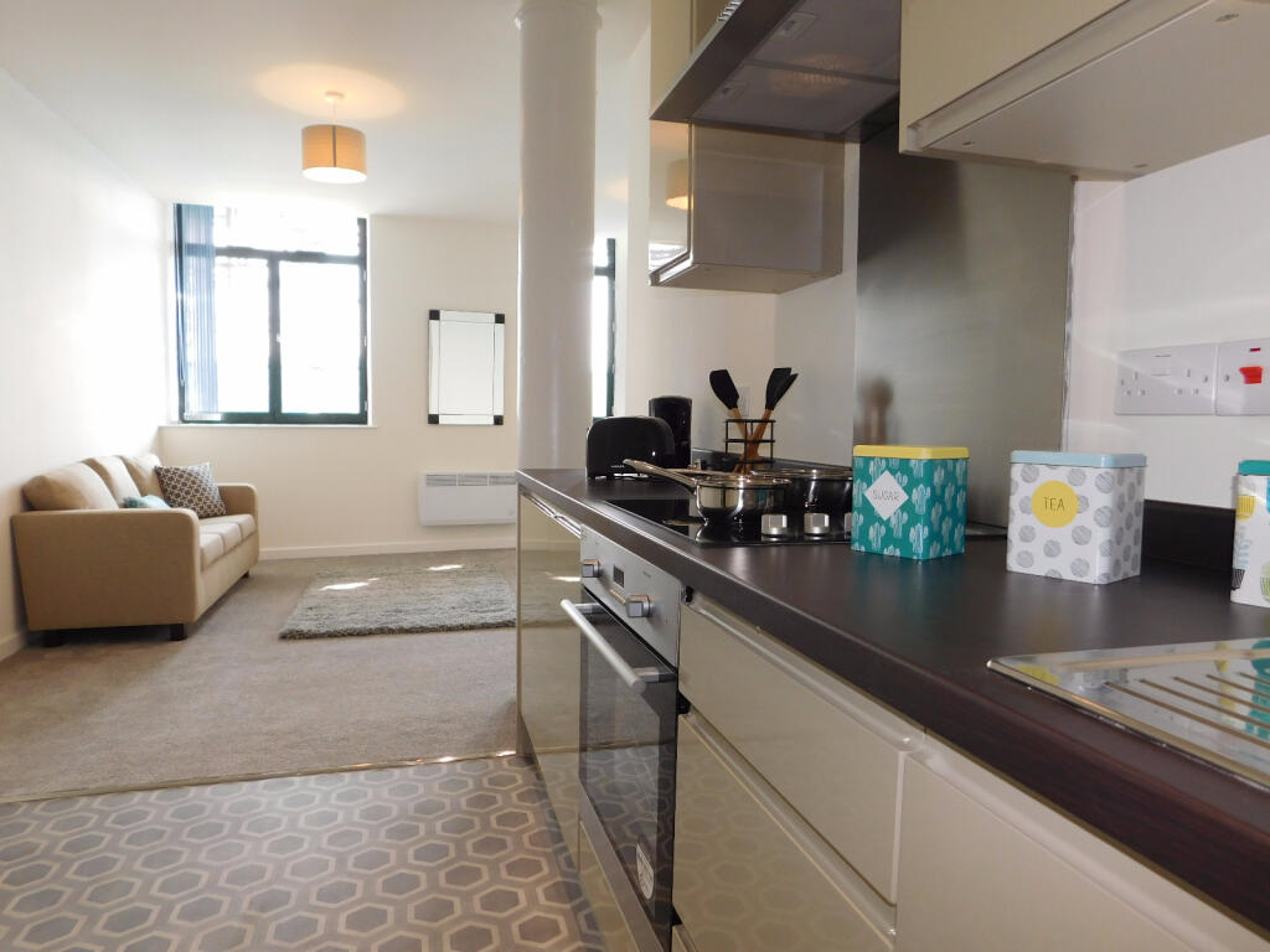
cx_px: 635
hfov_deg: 73.9
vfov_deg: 58.9
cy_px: 476
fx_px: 844
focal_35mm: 23
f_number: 3
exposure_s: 1/30
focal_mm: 4
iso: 125
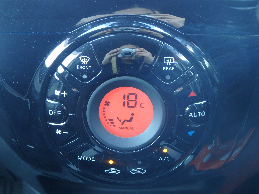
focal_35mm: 66
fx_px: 494
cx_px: 130
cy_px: 97
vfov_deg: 22.3
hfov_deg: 29.4
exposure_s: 1/15
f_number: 4.4
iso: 800
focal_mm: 11.9
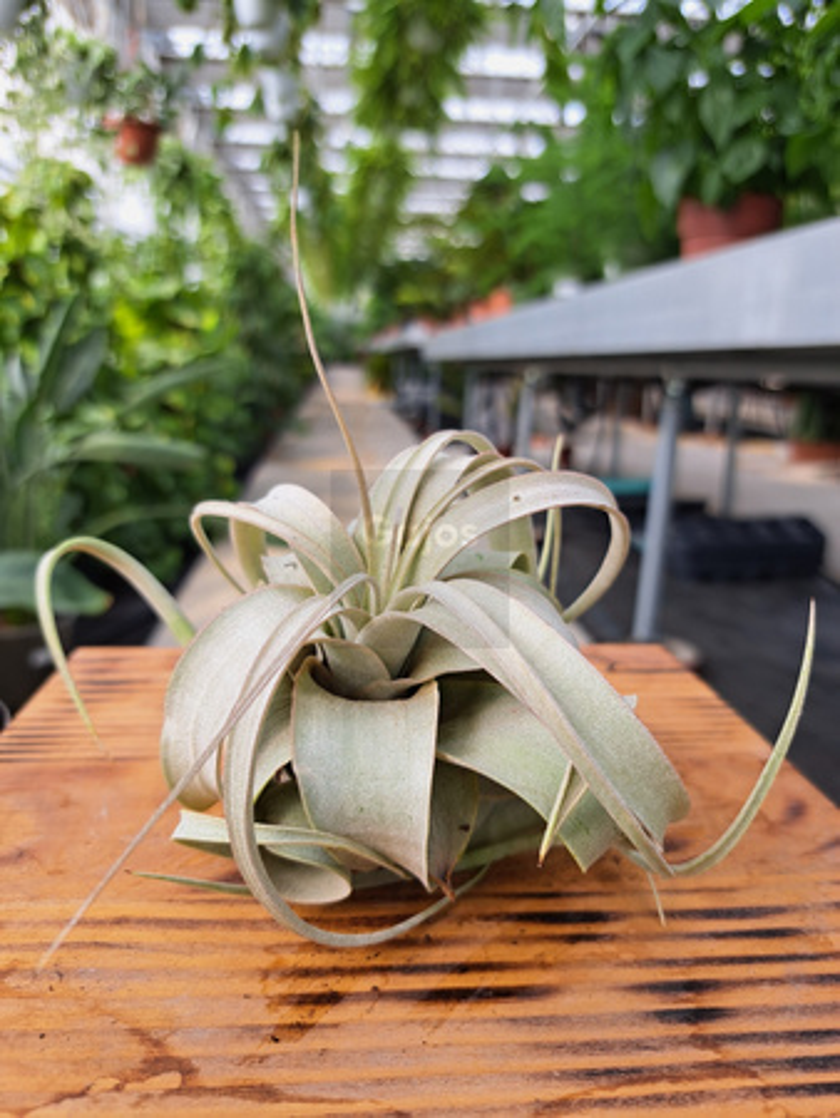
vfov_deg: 71.6
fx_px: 776
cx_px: 420
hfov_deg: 56.9
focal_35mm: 24
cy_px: 559
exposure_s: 1/136
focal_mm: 5.23
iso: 50
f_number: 1.8
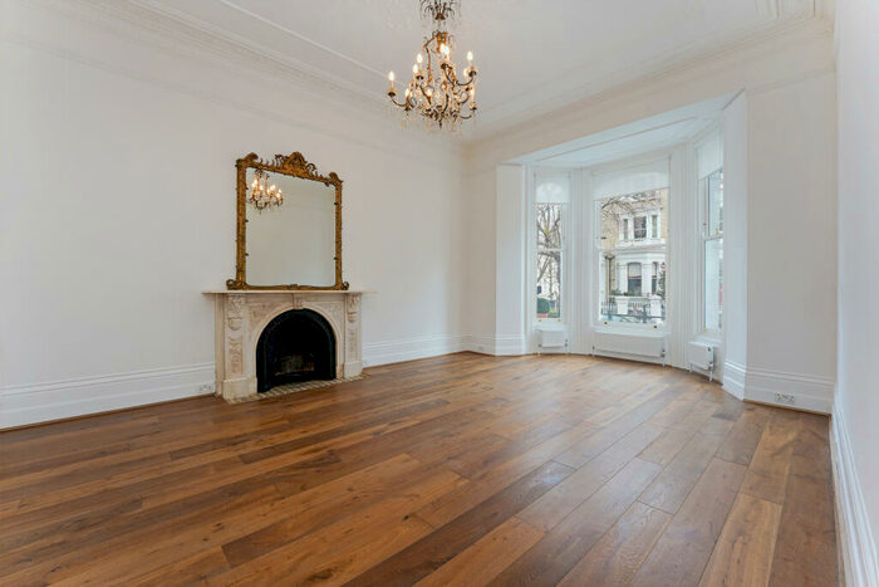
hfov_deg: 101.5
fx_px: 359
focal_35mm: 15
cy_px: 294
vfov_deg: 78.5
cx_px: 440
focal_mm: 14.7
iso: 200
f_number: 11
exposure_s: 1/15
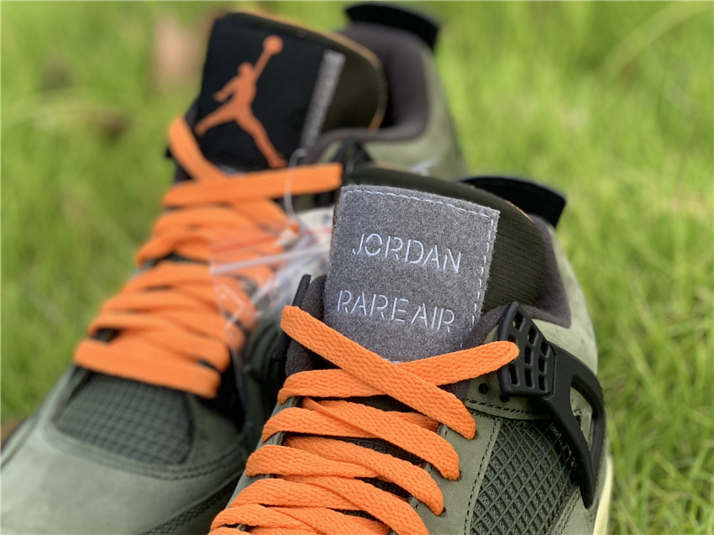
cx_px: 357
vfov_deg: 28.0
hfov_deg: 36.8
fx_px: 1072
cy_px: 268
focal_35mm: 52
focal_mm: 6
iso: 25
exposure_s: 1/122
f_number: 2.4
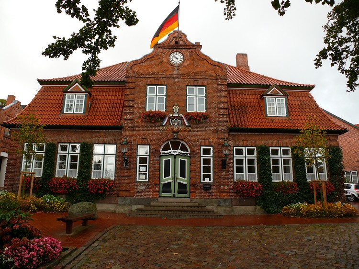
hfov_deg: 52.6
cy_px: 134
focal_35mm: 35
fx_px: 363
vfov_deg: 40.7
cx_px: 180
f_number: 2.8
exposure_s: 1/125
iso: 100
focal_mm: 7.4
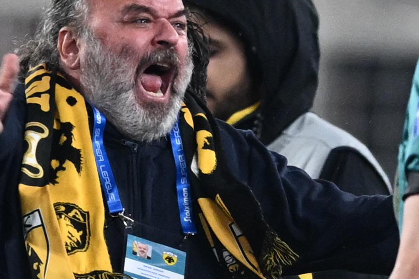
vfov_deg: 1.3
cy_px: 190
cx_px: 195
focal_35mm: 1080
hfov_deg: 1.9
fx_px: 12571
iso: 1600
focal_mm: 400
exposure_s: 1/1250
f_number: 3.2
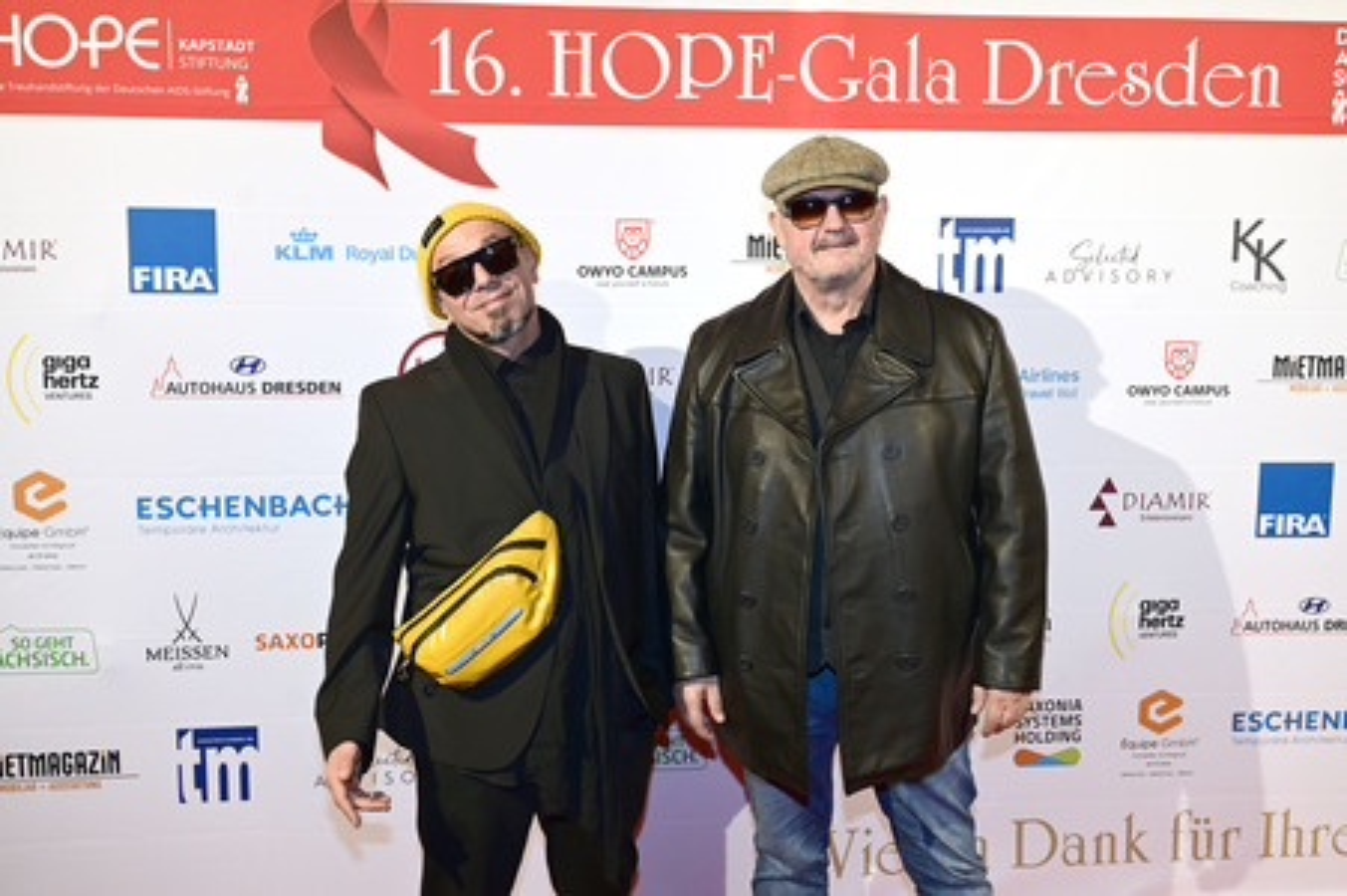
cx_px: 674
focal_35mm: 33
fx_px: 1234
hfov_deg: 57.3
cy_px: 448
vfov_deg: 39.9
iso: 1600
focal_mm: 33
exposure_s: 1/200
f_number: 5
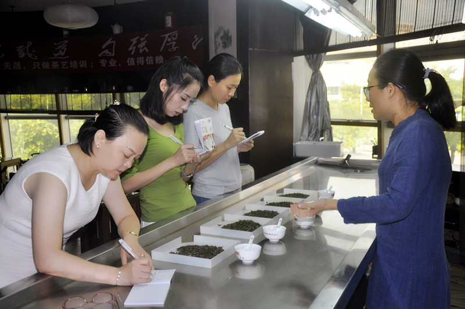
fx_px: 503
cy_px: 154
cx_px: 232
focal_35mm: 39
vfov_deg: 34.1
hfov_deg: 49.6
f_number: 4
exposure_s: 1/125
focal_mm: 26
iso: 400
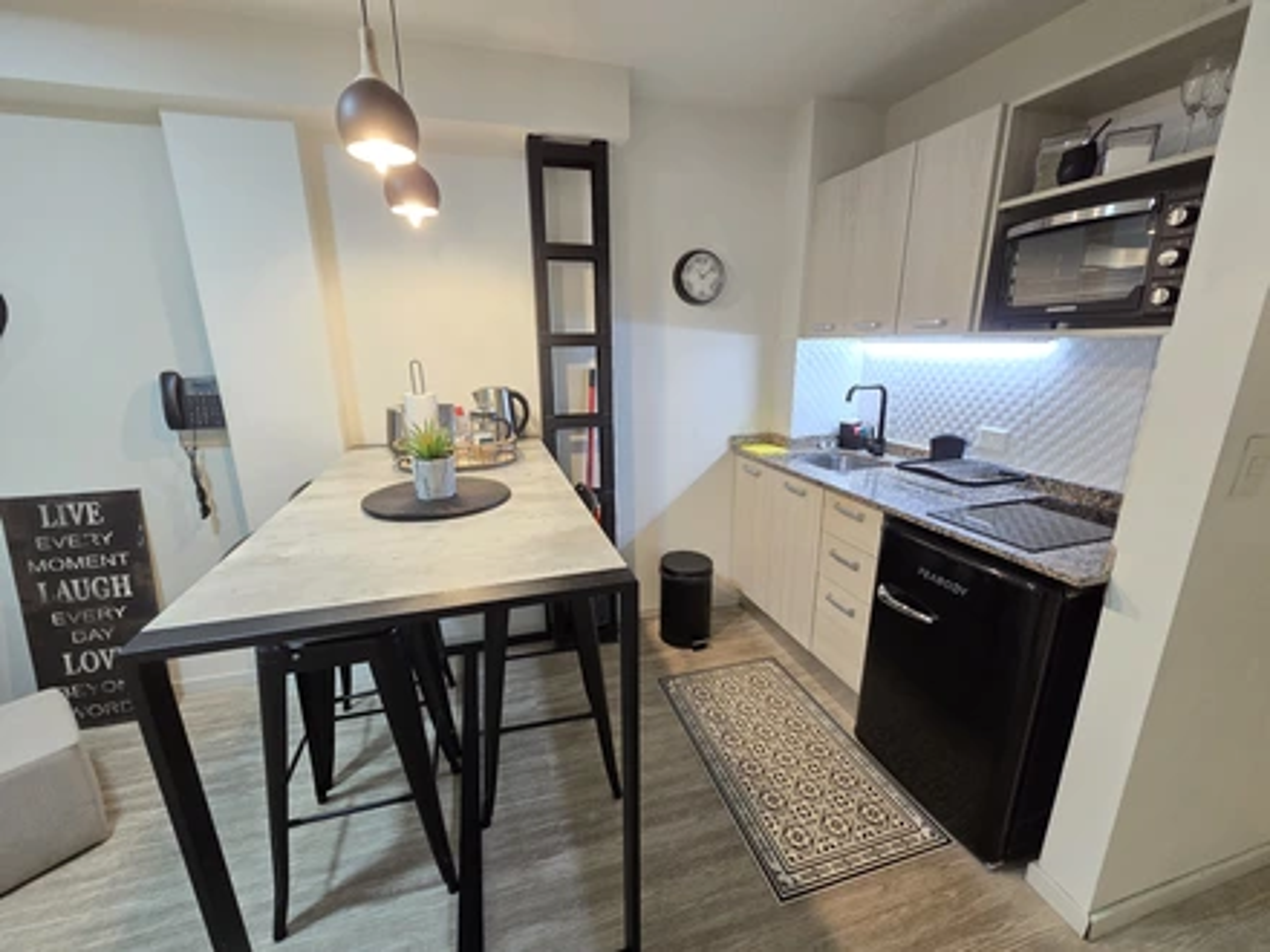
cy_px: 476
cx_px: 635
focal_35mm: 13
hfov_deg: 106.2
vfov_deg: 89.9
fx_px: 477
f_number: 2.2
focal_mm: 2.2
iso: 500
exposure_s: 1/50
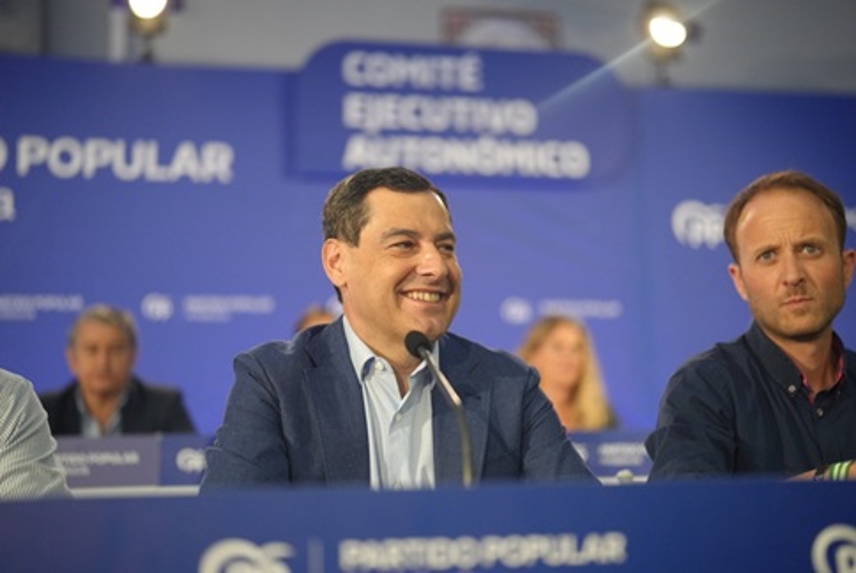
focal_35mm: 50
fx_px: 1190
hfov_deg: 39.6
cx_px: 428
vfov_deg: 27.1
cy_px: 286
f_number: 1.4
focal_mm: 50
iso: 1000
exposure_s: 1/1250
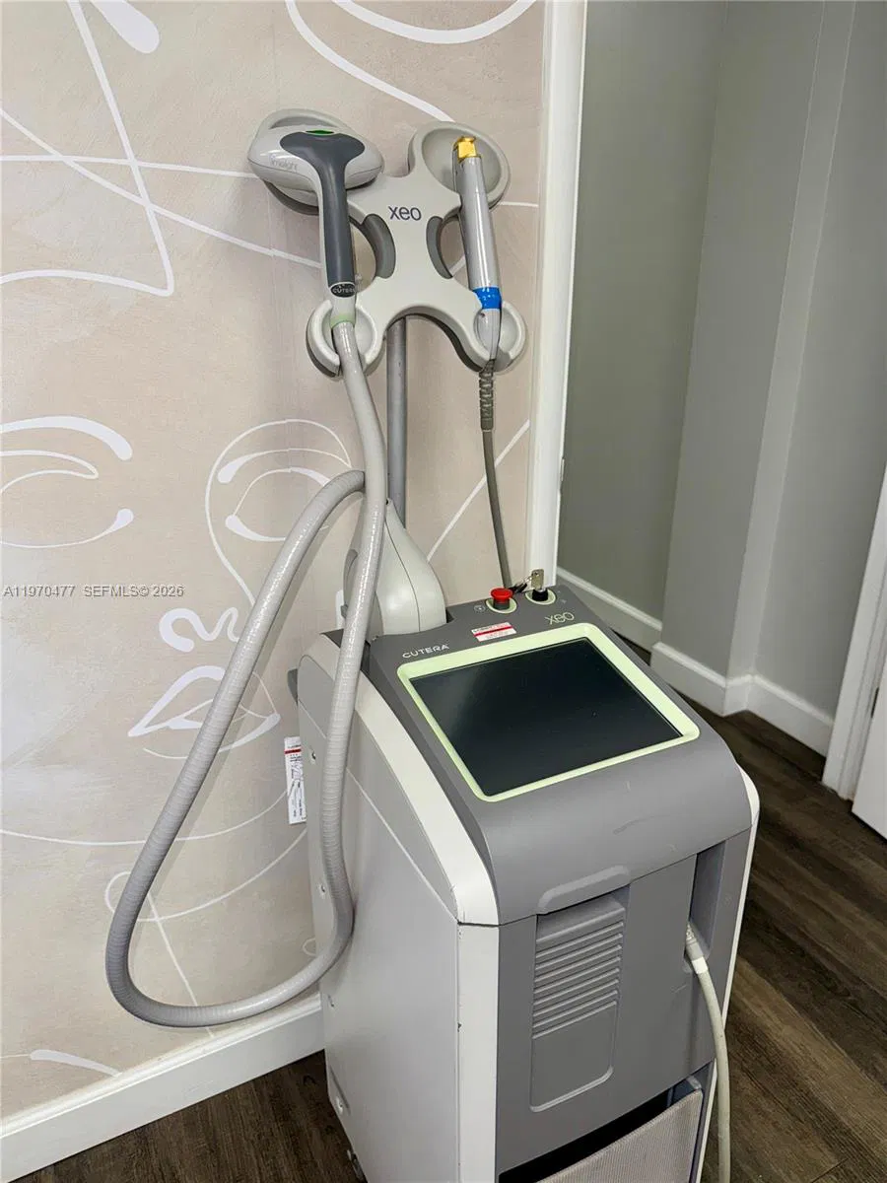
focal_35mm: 24
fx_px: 820
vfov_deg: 71.6
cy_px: 592
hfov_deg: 56.8
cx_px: 444
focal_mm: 6.76
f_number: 1.78
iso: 50
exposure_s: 1/136
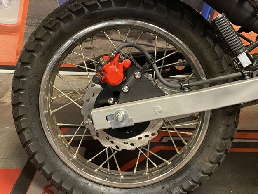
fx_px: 328
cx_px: 143
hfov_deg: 42.9
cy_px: 99
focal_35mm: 44
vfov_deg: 32.9
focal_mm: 4.25
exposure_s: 1/50
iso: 500
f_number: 1.8
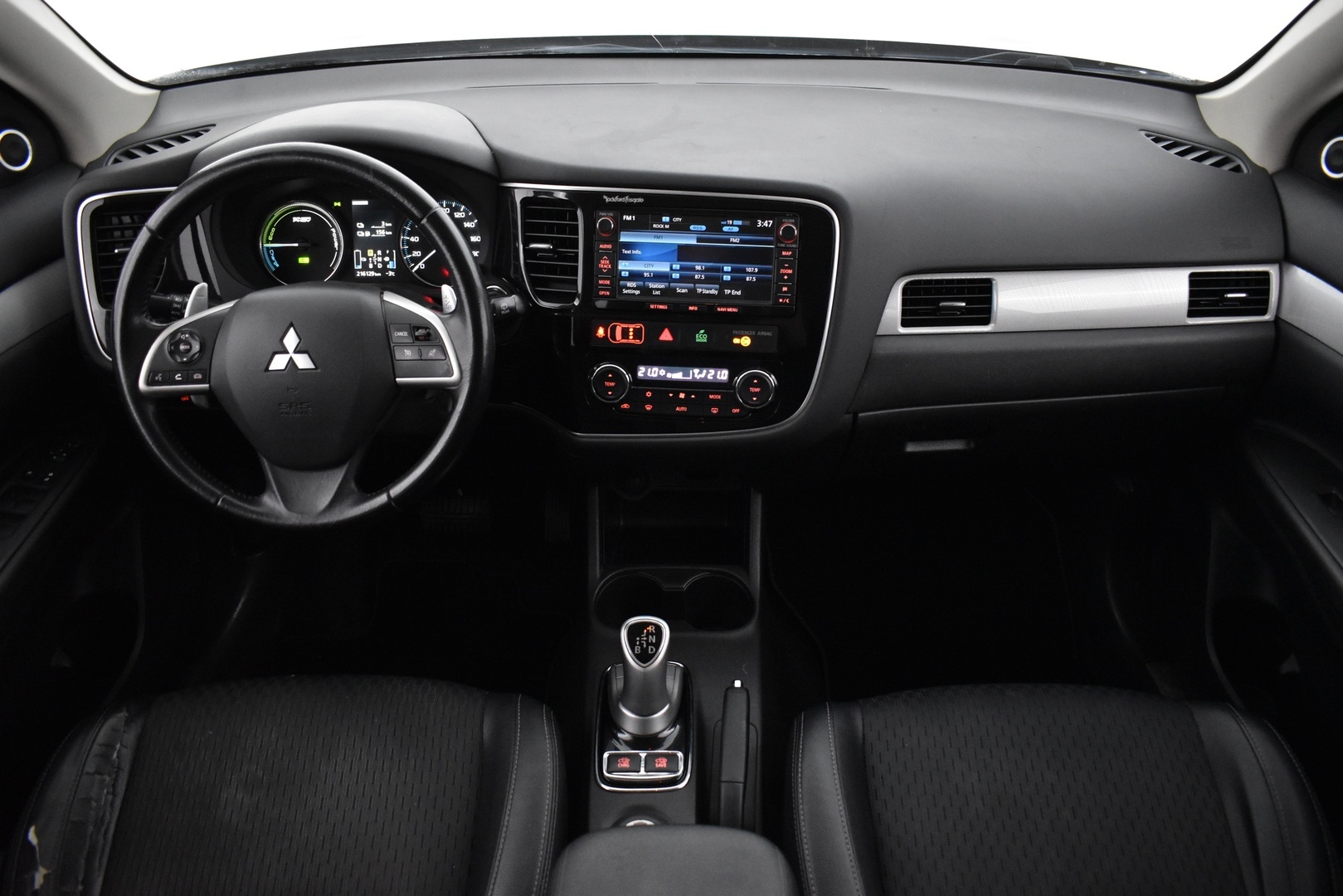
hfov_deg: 67.4
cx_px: 672
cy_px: 448
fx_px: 1007
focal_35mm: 27
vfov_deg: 47.9
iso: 3200
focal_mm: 18
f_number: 3.5
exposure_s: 1/40
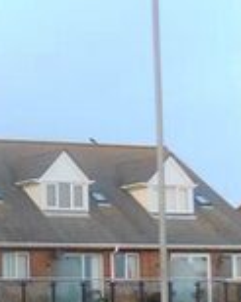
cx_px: -437
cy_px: 289
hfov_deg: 11.0
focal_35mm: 102
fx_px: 910
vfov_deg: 18.4
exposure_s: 1/30
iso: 125
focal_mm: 4
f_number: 3.1
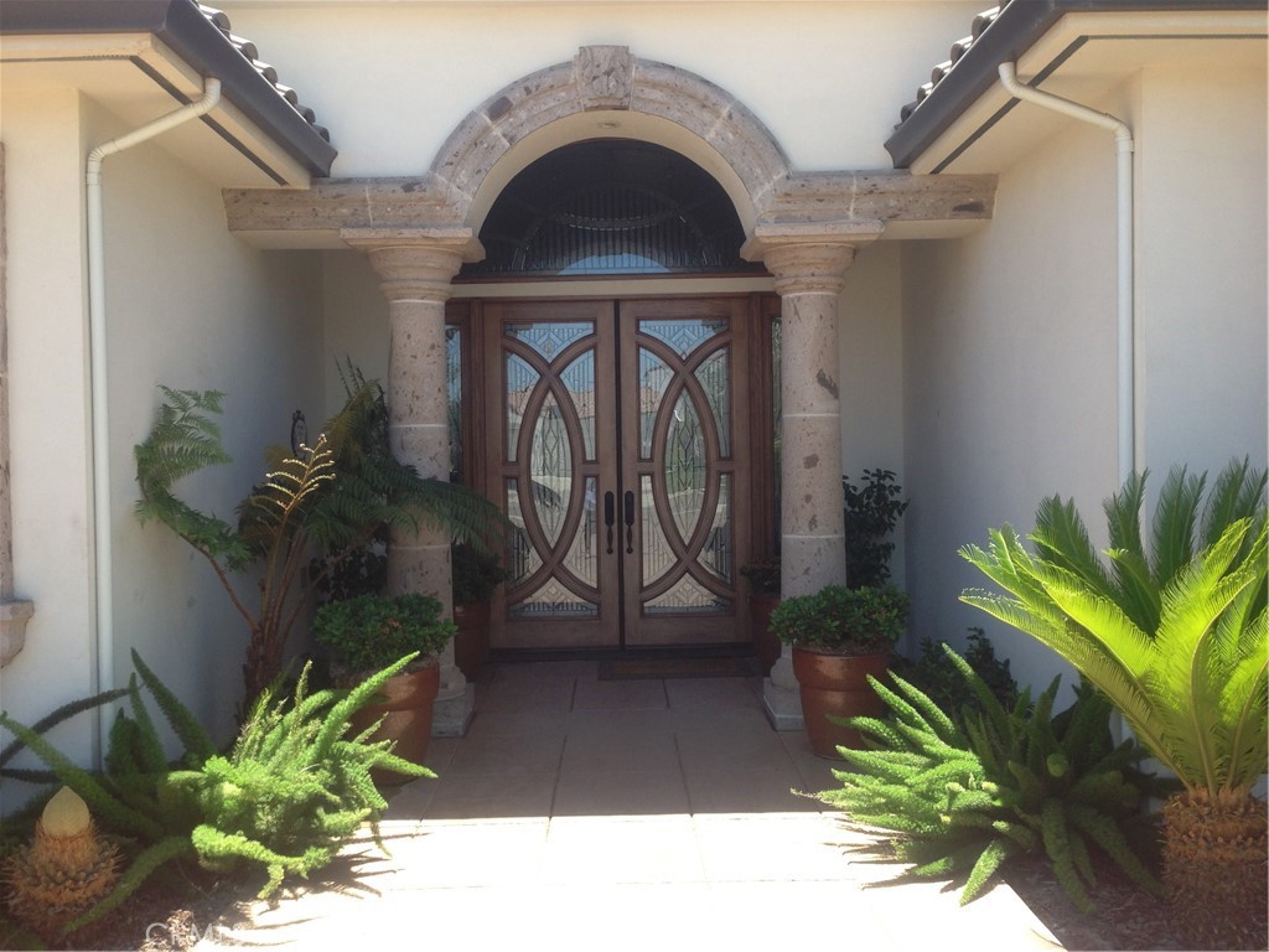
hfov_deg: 55.4
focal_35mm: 33
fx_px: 1210
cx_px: 634
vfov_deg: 42.9
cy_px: 476
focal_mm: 4.13
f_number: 2.4
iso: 64
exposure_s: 1/401
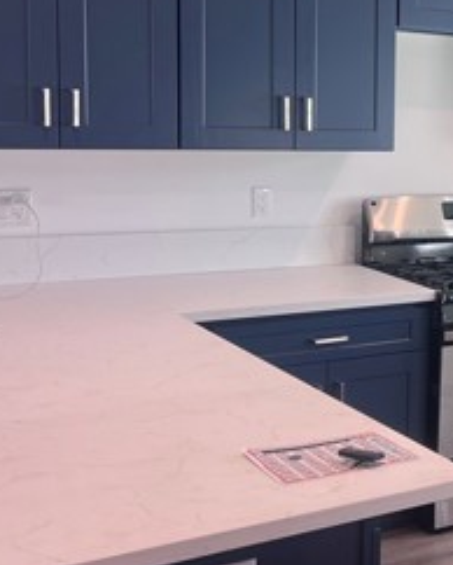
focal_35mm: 67
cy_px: 229
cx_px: 694
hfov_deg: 19.6
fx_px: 1121
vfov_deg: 28.2
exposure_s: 1/120
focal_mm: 5.7
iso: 40
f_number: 1.5
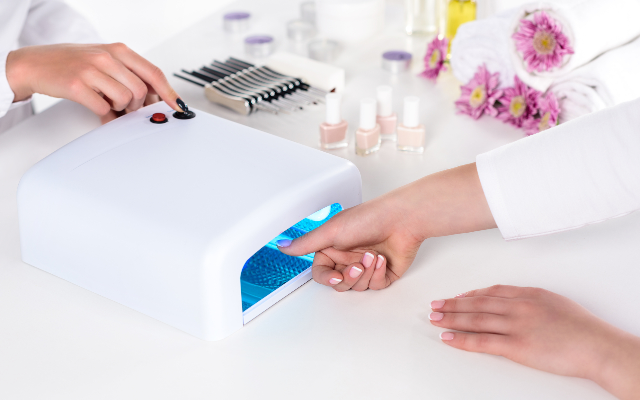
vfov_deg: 15.0
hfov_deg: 23.8
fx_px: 1517
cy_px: 212
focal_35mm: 87
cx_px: 320
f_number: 4
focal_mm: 85
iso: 100
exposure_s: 1/160
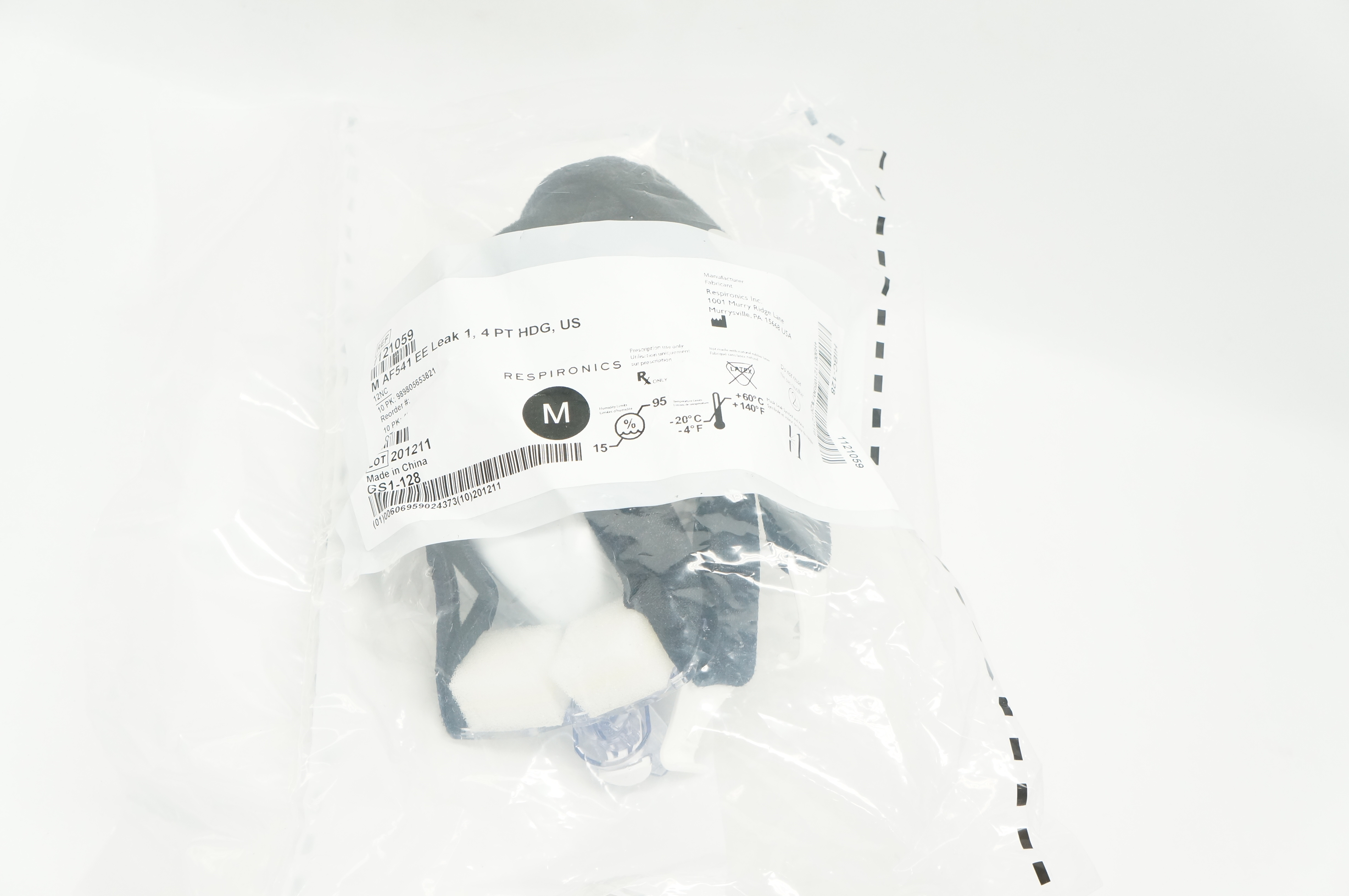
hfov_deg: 41.2
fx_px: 1797
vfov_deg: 28.0
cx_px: 674
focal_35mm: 48
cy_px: 448
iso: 800
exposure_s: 1/100
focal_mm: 32
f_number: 6.3
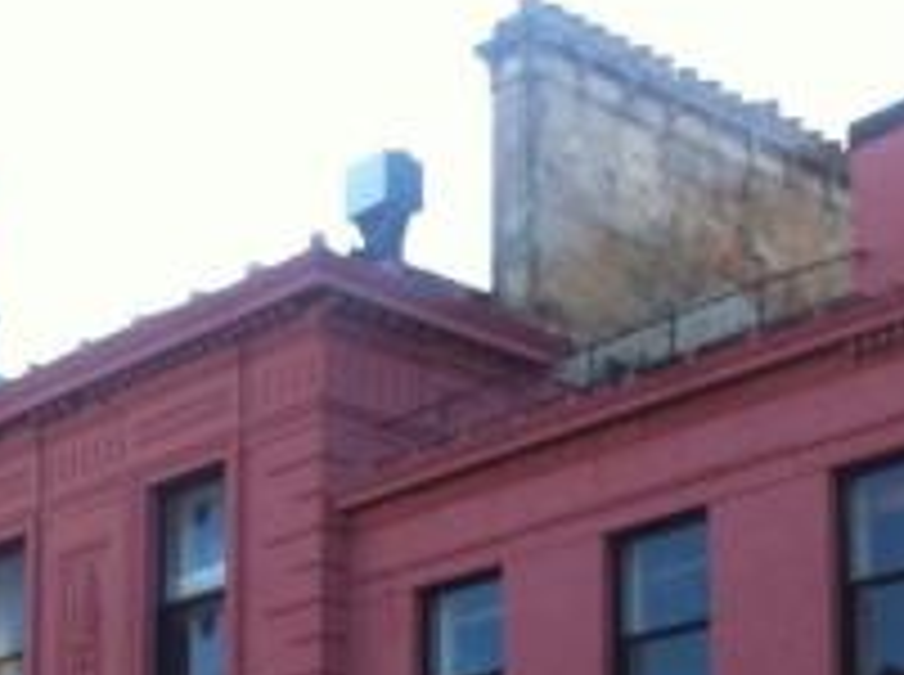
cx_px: 331
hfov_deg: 19.3
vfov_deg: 14.0
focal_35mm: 102
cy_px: 848
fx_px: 2659
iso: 80
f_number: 2.8
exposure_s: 1/230
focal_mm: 3.85
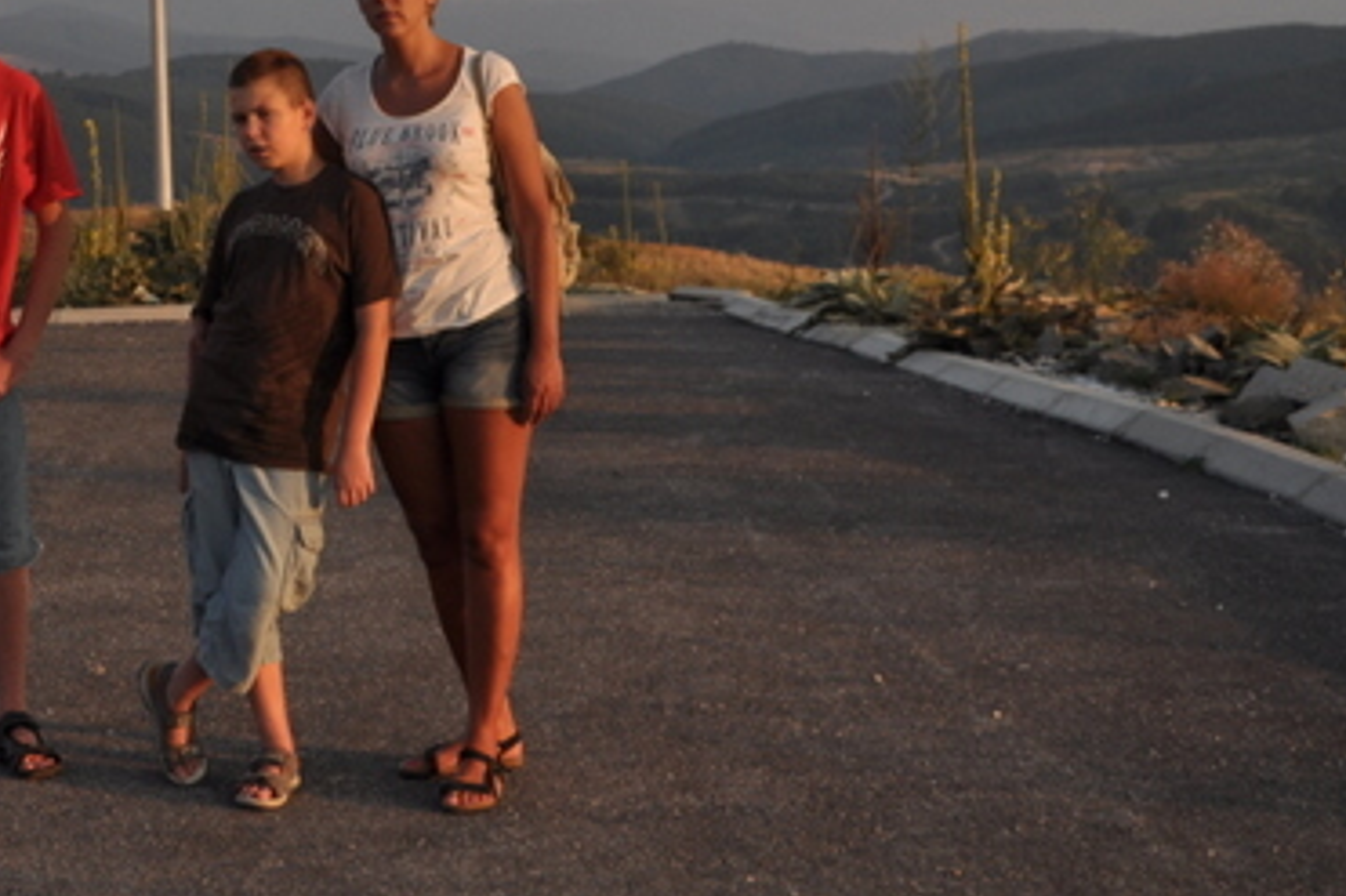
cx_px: 192
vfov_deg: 16.0
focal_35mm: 84
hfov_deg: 23.7
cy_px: 18
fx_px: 3139
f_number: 5.6
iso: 200
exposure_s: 1/250
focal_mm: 26
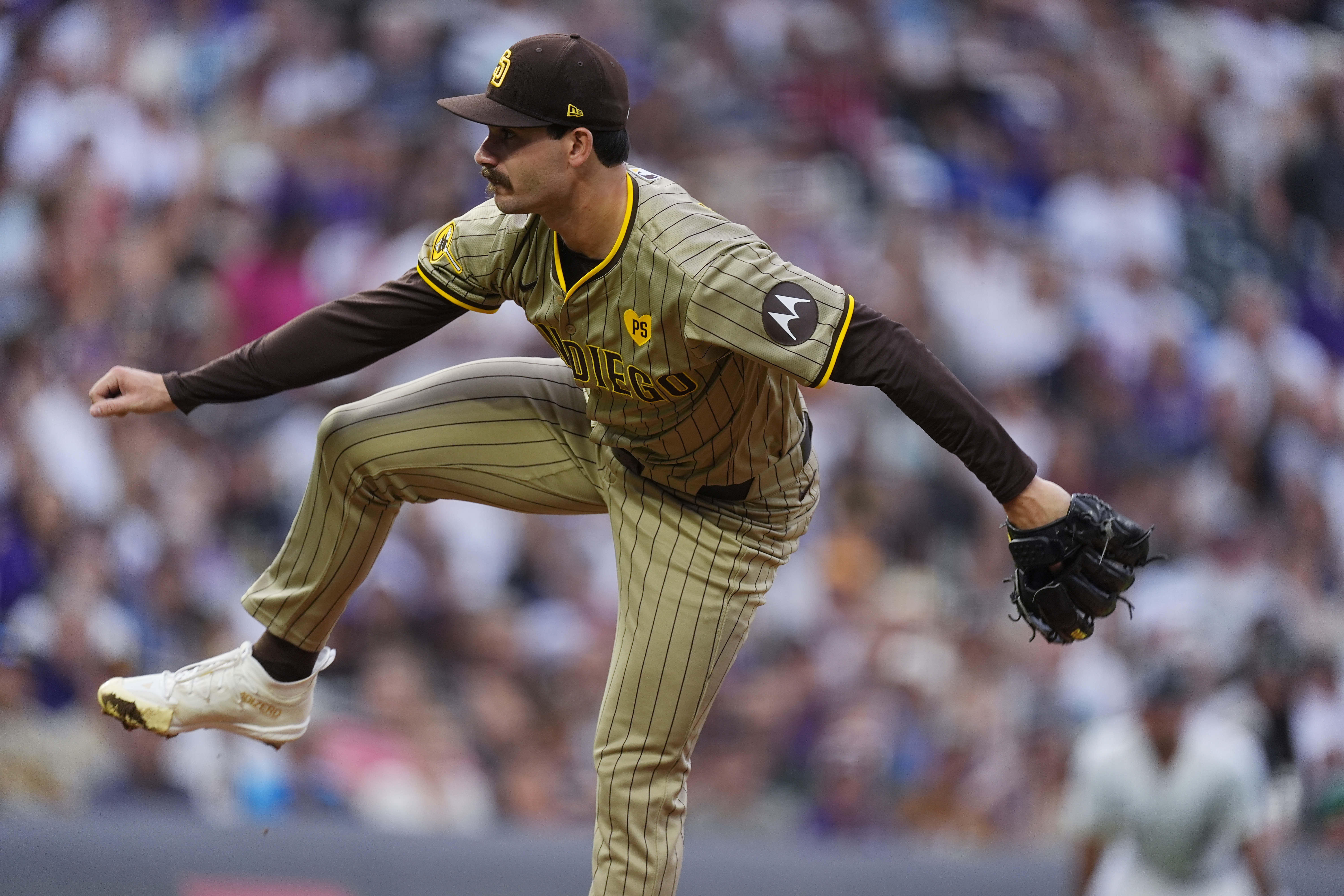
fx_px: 22398
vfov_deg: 2.3
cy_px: 448
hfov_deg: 3.4
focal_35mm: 600
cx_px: 672
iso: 1000
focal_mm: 600
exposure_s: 1/800
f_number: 4
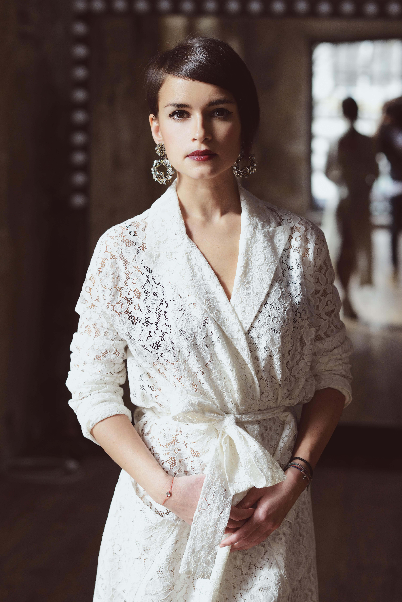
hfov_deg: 16.1
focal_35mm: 85
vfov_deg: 23.9
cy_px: 301
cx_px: 201
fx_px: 1423
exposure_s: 1/250
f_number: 4
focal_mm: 85
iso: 800
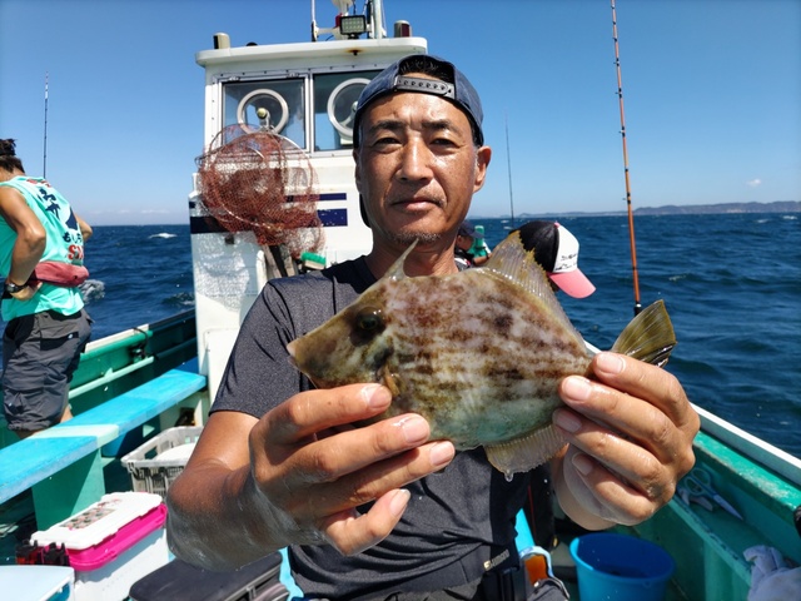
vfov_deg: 53.1
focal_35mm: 26
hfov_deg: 67.3
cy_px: 300
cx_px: 400
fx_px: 602
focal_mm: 4.8
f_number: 1.79
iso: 50
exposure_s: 1/704
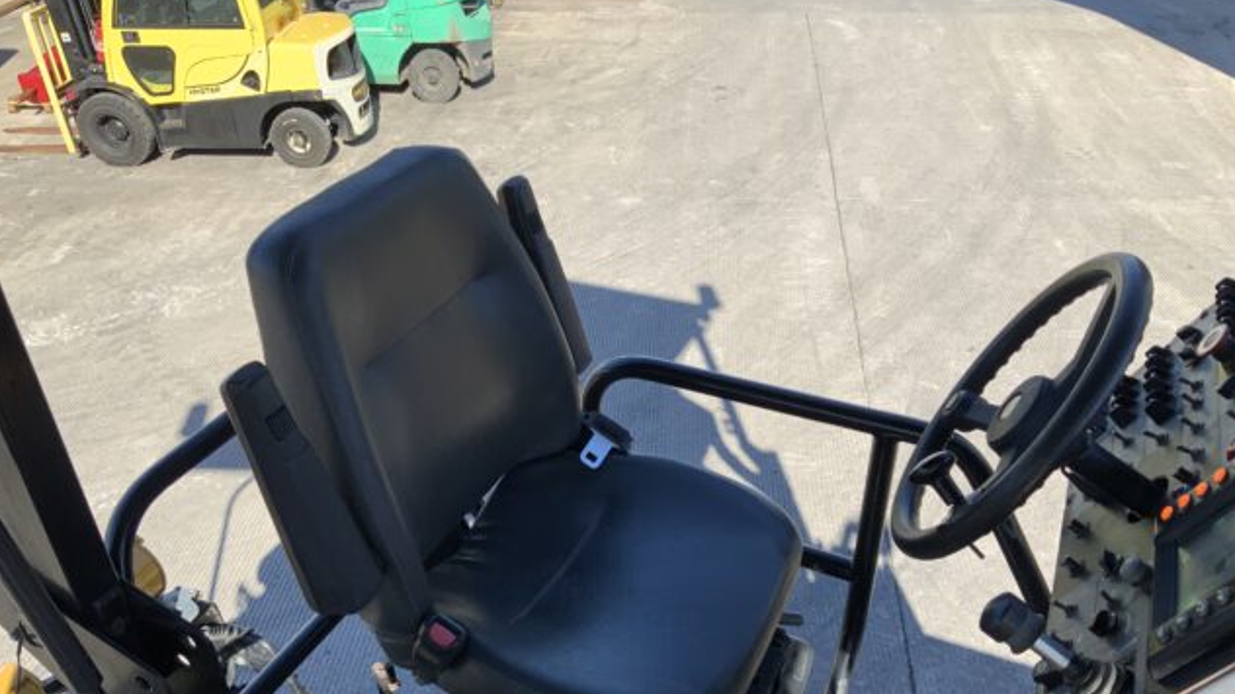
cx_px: 612
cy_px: 444
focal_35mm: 32
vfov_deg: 36.4
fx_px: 1048
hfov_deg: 61.0
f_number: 1.8
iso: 16
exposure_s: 1/997
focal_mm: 3
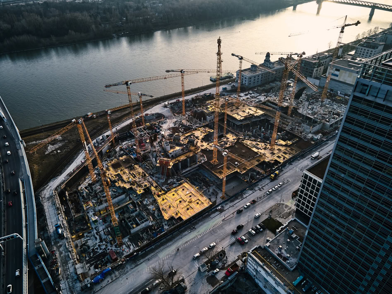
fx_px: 272
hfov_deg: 71.6
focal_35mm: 24
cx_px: 196
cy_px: 147
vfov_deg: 56.8
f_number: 2.8
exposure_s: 1/180
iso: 100
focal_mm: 4.5
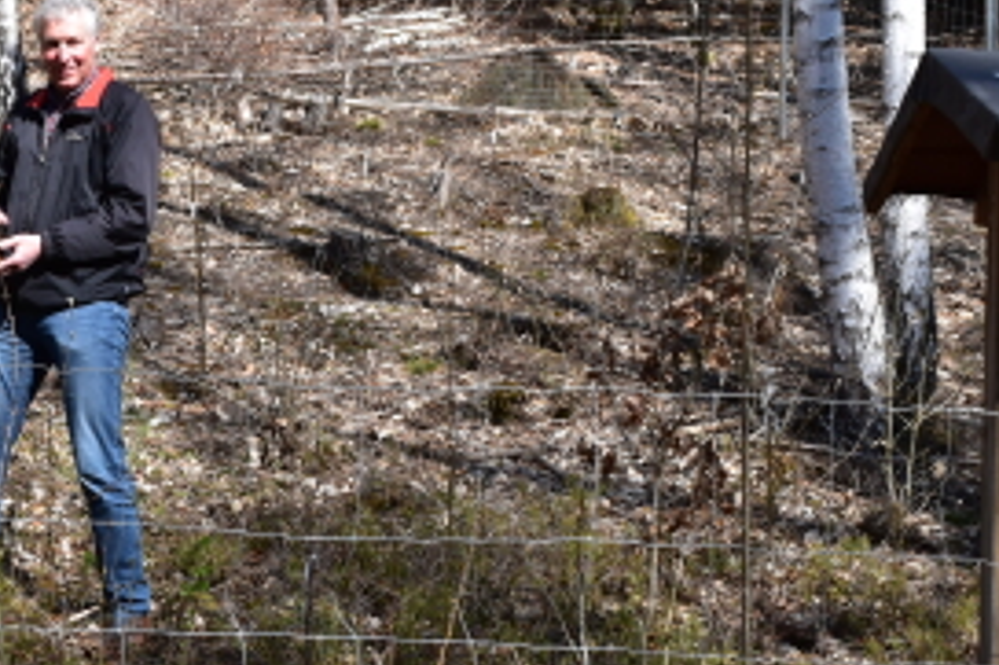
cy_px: 676
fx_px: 2834
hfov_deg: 19.9
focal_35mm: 102
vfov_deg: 13.2
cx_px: 261
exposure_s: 1/320
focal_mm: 29
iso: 400
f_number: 10
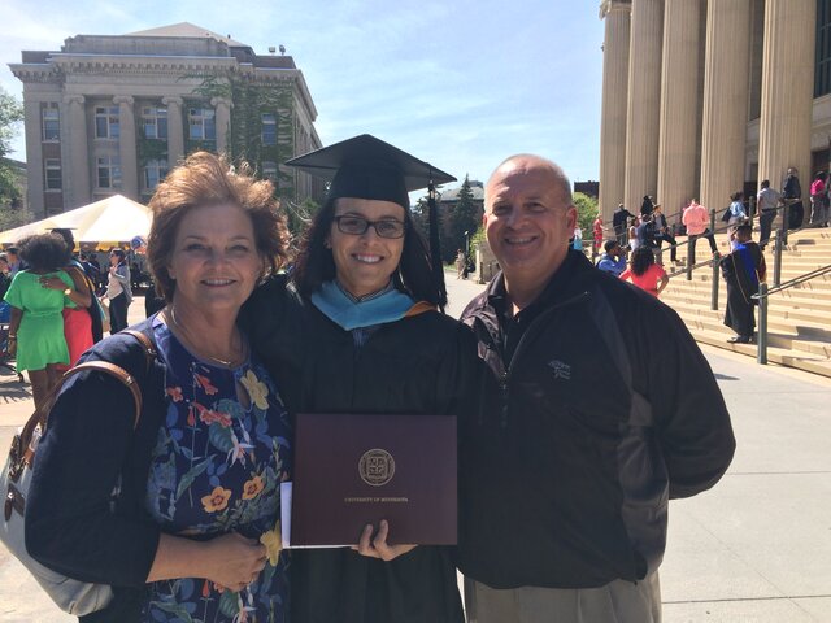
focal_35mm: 29
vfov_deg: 48.2
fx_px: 696
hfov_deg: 61.7
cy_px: 312
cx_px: 416
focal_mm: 4.15
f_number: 2.2
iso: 32
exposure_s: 1/1325
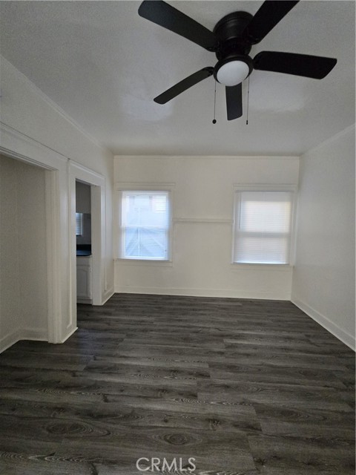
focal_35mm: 13
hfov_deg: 89.9
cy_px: 238
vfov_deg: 106.2
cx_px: 178
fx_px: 178
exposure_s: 1/60
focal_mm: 2.2
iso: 500
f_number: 2.2
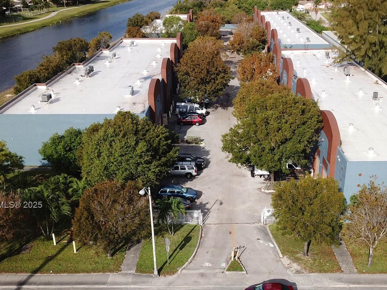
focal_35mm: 43
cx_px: 235
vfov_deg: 33.2
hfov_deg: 43.6
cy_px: 206
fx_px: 481
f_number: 2.2
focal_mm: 4.73
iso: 100
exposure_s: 1/1323
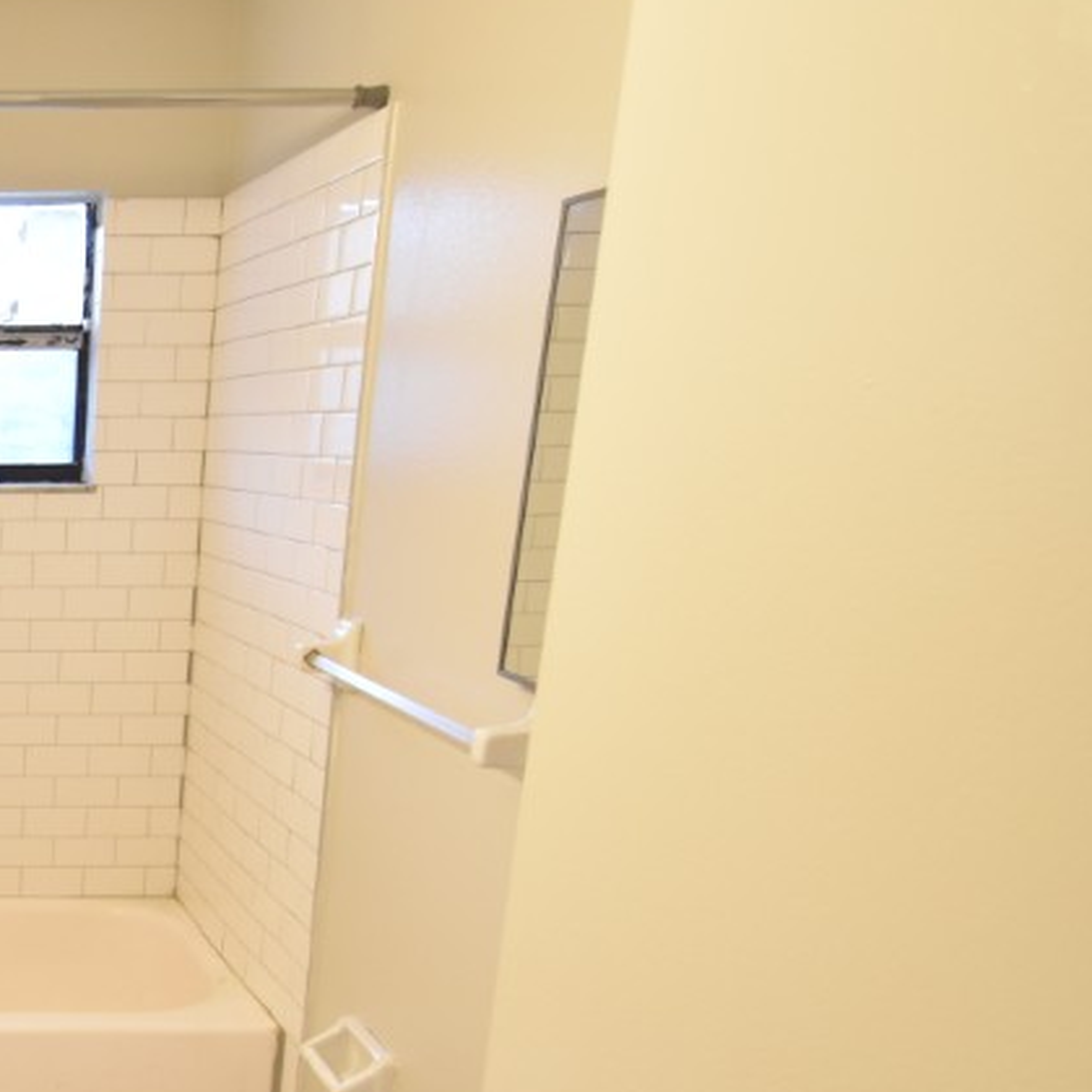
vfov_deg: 46.2
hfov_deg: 37.1
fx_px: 1249
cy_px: 757
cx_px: -190
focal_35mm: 35
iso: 800
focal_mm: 10
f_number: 3.5
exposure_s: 1/30
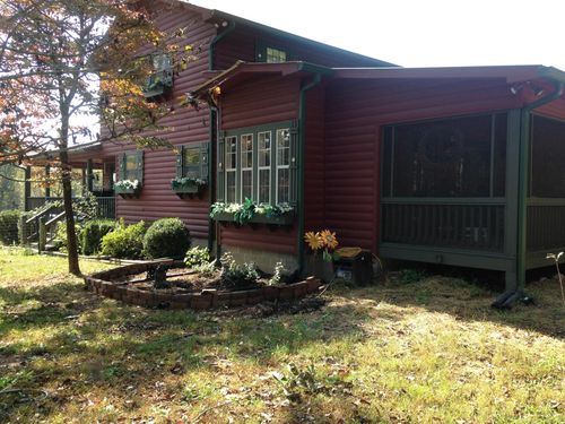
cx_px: 282
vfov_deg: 42.9
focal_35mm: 33
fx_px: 539
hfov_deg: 55.4
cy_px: 212
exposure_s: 1/226
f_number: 2.4
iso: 50
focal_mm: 4.12
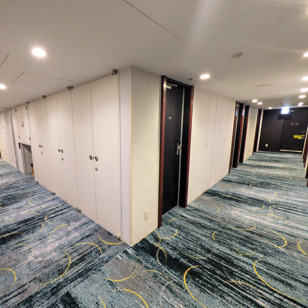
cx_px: 119
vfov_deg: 84.0
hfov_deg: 82.7
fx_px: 171
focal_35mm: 17
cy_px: 156
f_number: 2.2
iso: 448
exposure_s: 1/25
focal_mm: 1.83
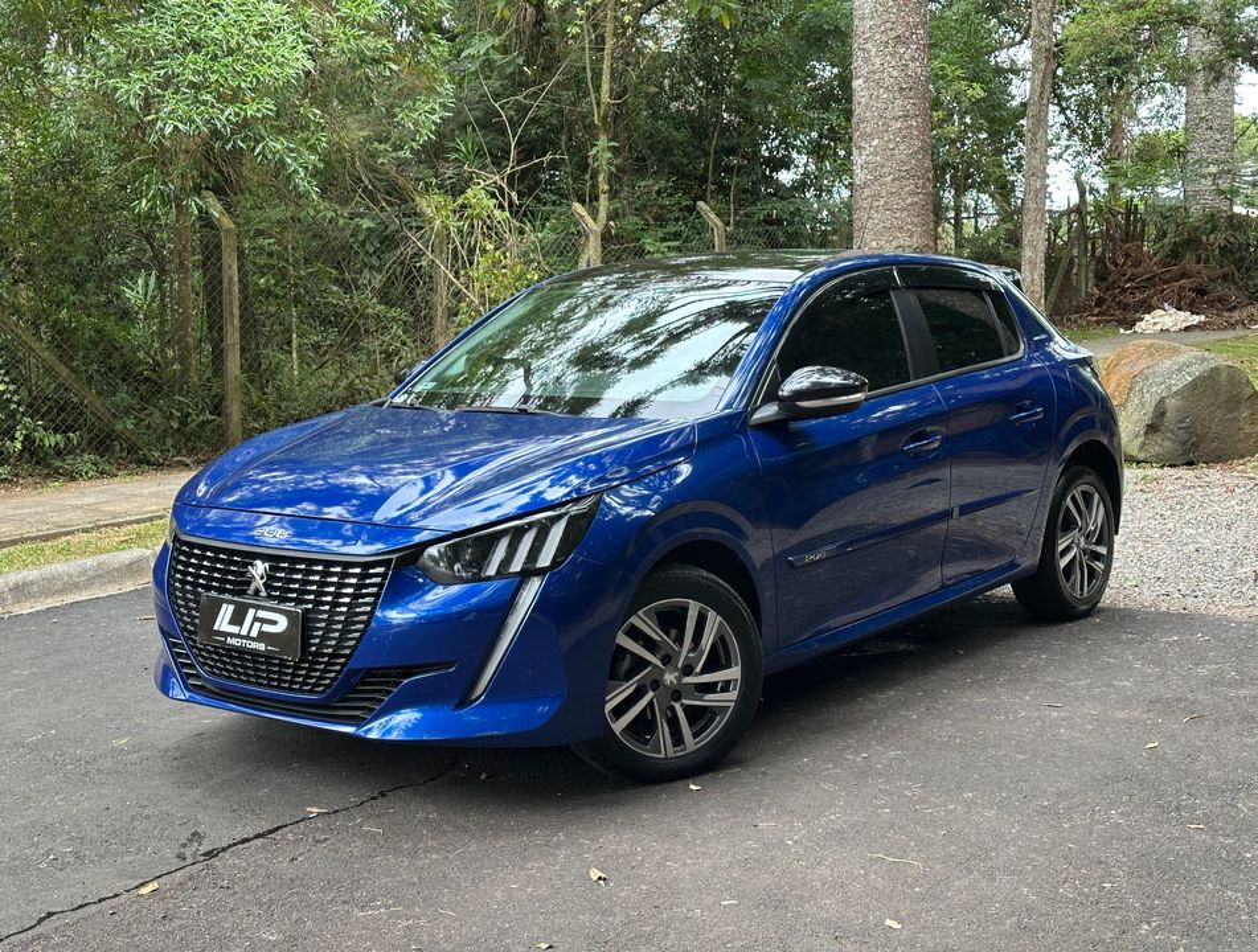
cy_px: 476
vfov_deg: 30.4
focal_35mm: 48
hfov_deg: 39.5
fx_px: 1750
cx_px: 629
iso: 80
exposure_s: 1/143
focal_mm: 6.86
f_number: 1.78
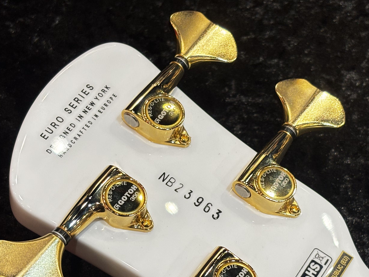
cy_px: 214
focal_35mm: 85
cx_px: 216
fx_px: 906
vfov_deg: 17.3
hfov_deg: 23.0
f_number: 1.6
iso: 64
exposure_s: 1/60
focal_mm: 5.96
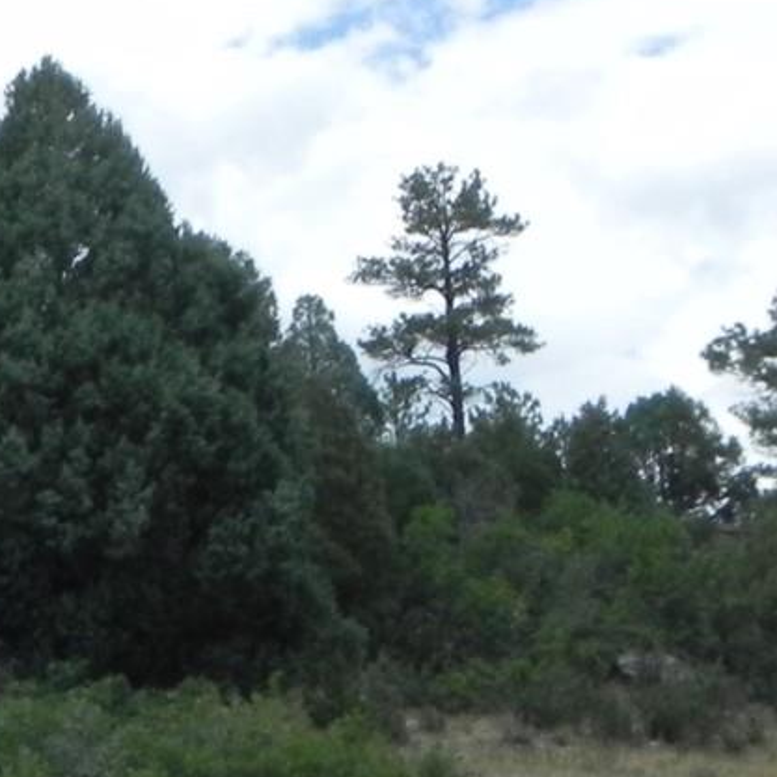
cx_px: -503
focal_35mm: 112
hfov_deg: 14.2
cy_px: 613
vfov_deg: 15.5
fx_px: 2844
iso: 160
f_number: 7.1
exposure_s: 1/312
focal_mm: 5.9
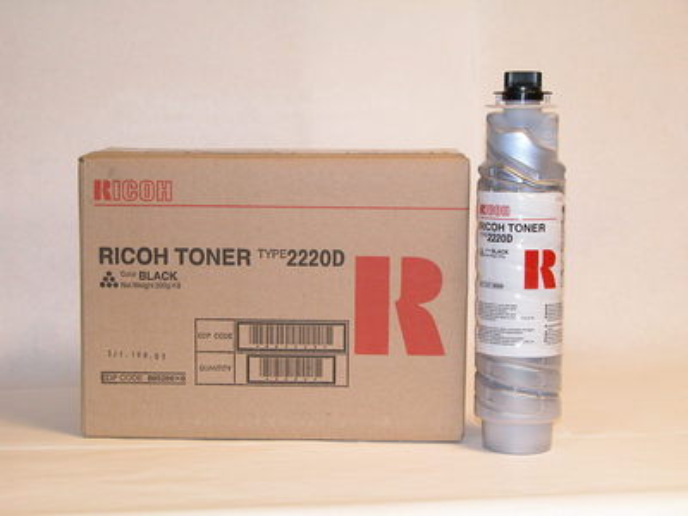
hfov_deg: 28.2
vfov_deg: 21.3
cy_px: 258
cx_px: 344
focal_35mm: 69
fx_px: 1371
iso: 400
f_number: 4.2
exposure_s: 1/60.3
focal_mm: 17.8
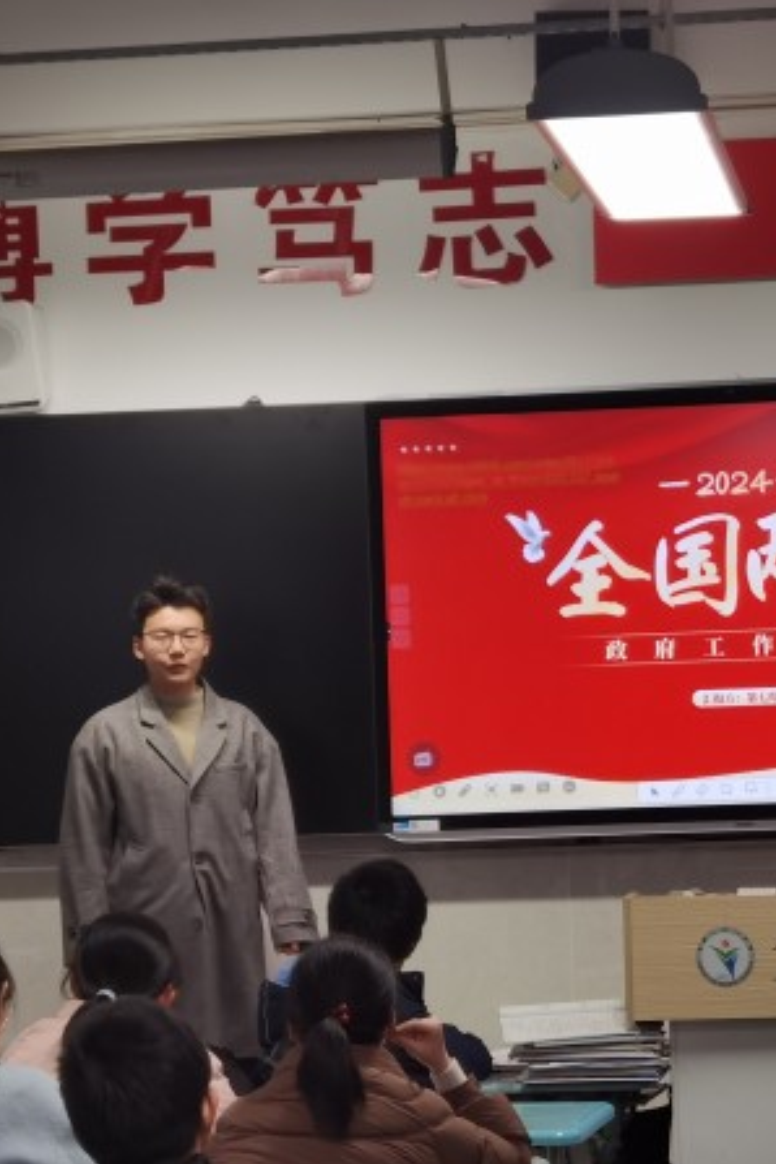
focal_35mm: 95
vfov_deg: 21.5
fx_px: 3071
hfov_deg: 14.3
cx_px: 643
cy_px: 583
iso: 50
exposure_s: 1/100
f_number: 1.9
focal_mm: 6.71
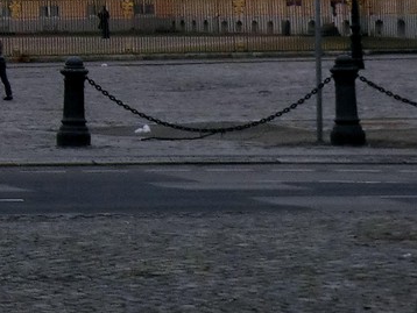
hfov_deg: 8.5
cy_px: -259
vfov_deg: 6.6
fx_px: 2664
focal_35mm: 221
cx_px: -393
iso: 64
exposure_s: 1/60
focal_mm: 9.8
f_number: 4.2
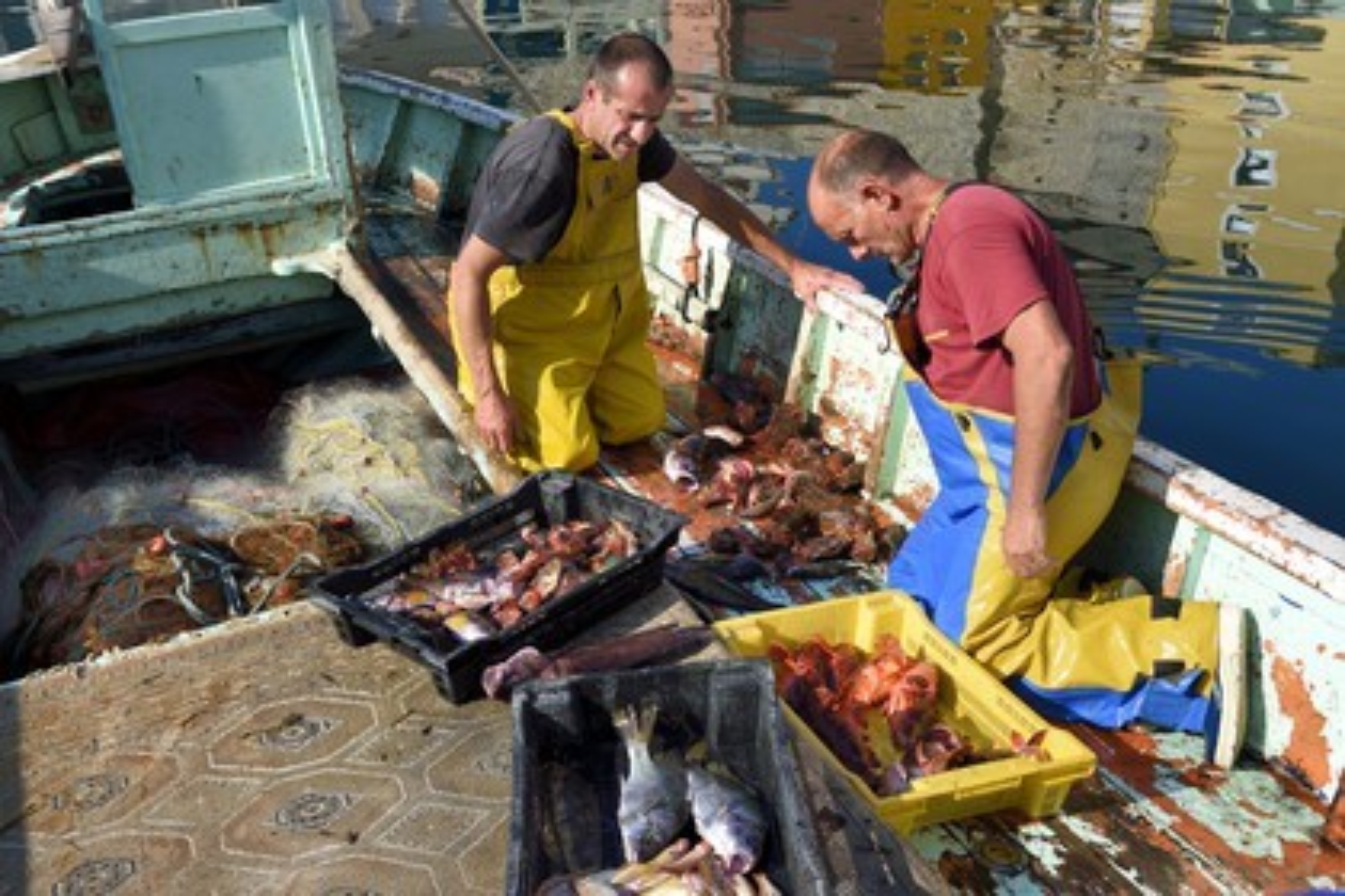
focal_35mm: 38
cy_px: 448
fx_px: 1420
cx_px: 672
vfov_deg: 35.1
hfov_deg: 50.7
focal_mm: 38
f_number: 7.1
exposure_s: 1/640
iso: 200
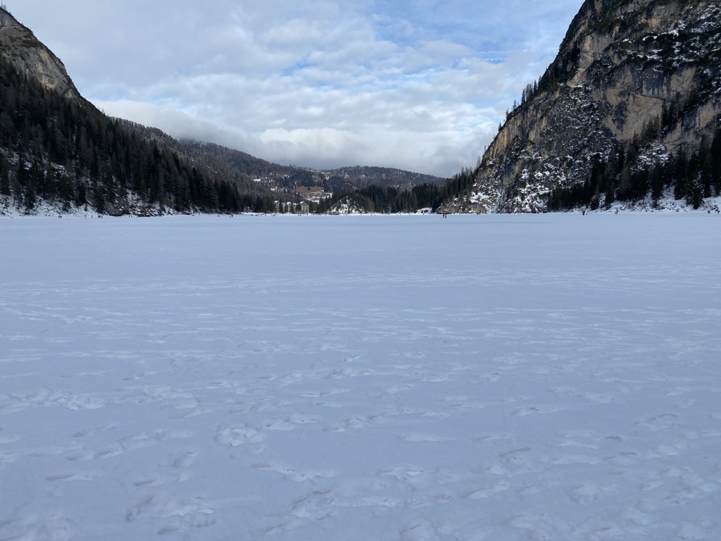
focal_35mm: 26
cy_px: 270
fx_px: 542
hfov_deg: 67.3
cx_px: 360
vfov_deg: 53.1
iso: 32
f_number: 1.8
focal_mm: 4.25
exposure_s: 1/2571
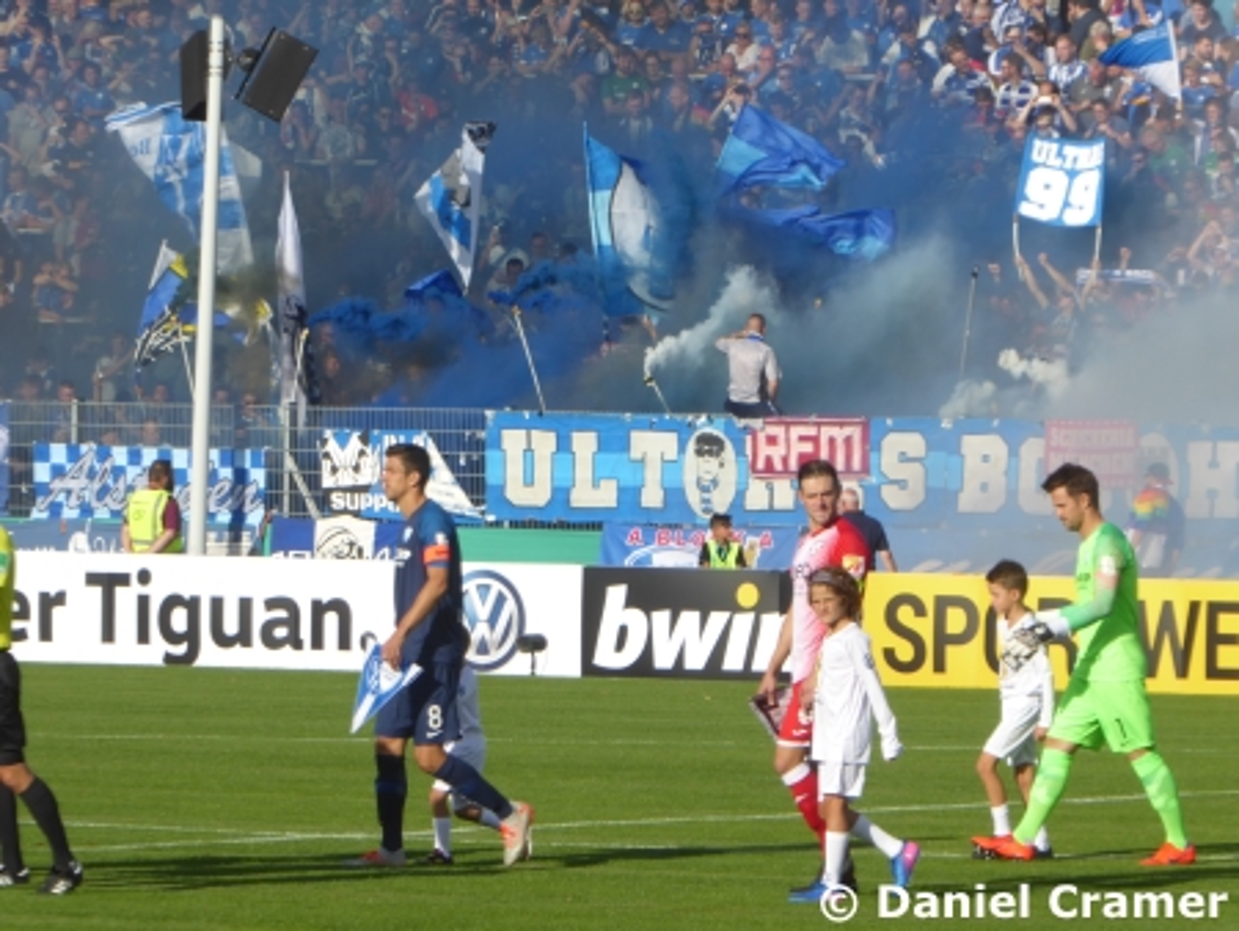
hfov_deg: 5.0
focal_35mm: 400
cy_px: 466
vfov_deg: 3.7
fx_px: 14325
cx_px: 620
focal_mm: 71.7
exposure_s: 1/320
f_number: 6
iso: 80
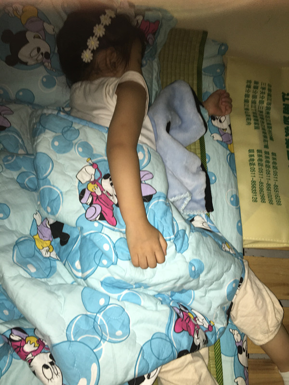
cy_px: 192
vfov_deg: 61.7
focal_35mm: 29
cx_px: 144
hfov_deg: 48.2
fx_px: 323
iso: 50
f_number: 2.2
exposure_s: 1/17
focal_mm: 4.15
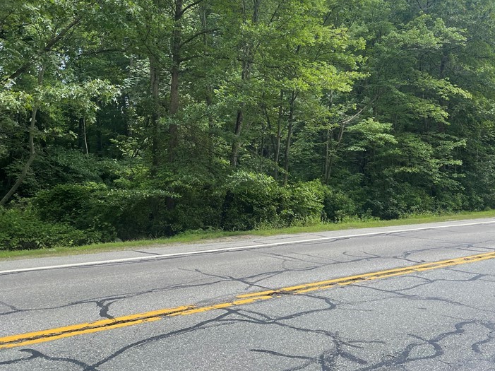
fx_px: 543
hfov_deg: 48.7
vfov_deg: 37.3
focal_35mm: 38
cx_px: 294
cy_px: 125
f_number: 1.6
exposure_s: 1/812
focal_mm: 4.2
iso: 32
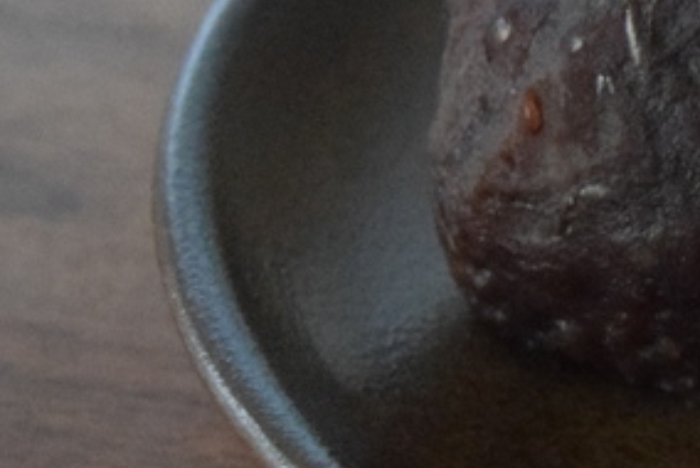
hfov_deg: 10.3
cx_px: 1193
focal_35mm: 189
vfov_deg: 7.3
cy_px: 171
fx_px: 3679
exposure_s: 1/60
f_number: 4.2
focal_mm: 28
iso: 6400
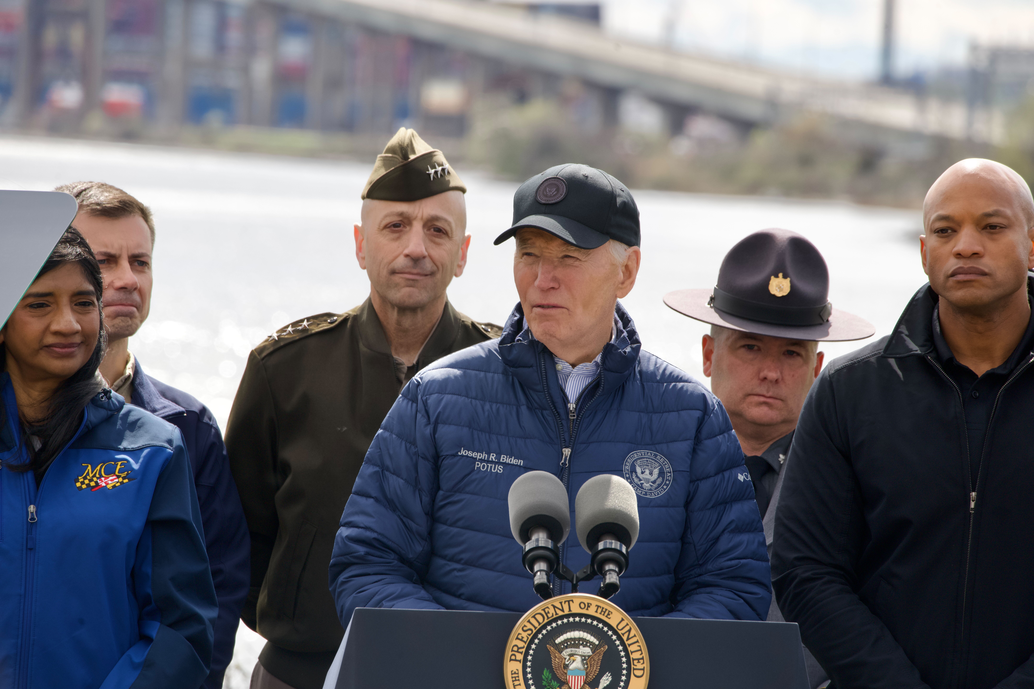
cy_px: 344
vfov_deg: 3.4
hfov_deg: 5.2
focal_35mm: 400
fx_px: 11488
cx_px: 517
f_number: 14
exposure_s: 1/250
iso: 400
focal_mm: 400
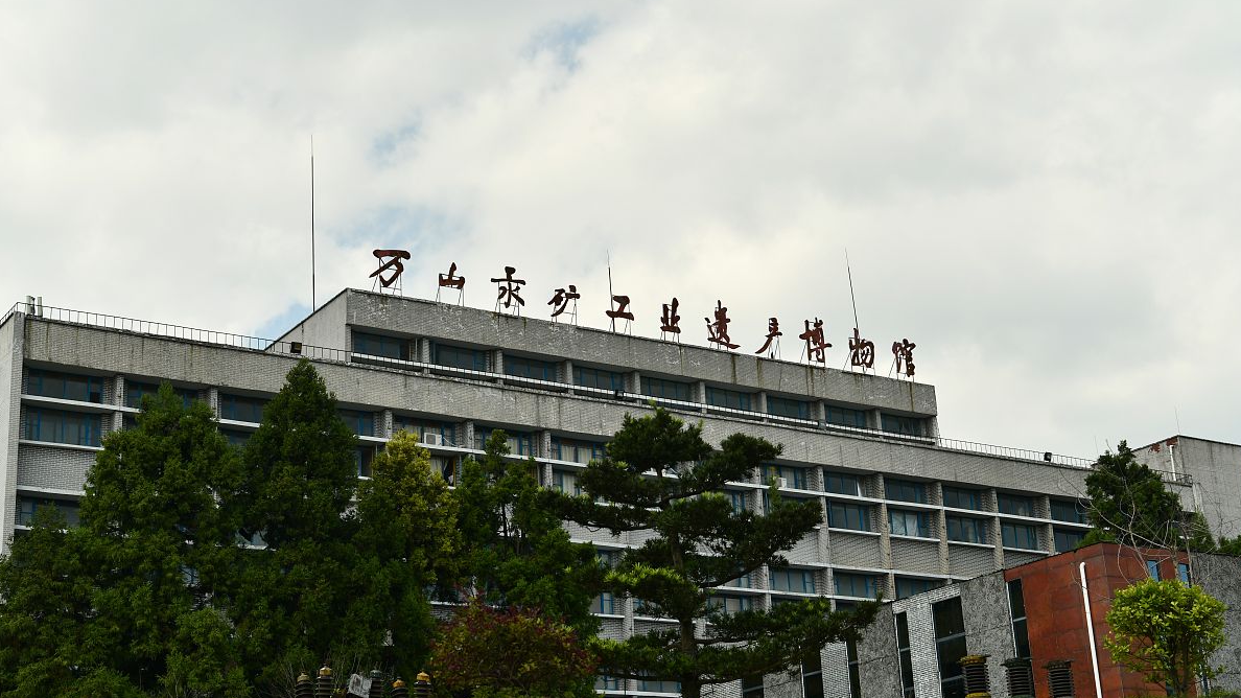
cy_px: 344
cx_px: 623
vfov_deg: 21.8
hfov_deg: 37.9
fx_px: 1810
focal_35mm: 55
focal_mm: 52
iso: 160
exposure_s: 1/500
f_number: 8
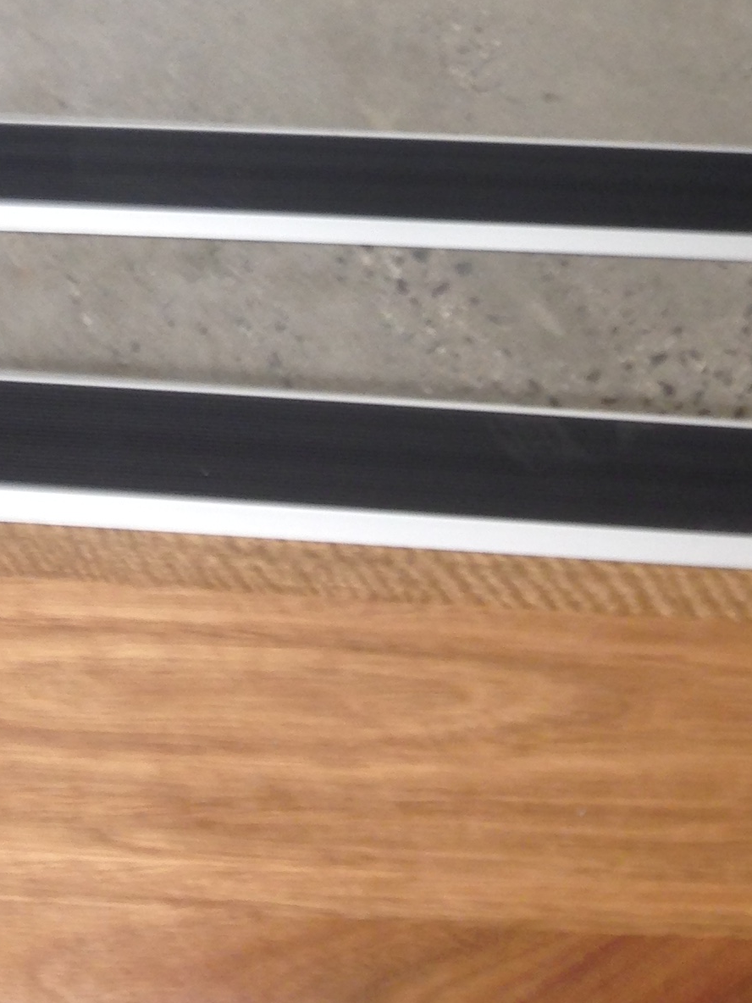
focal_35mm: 91
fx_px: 2636
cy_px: -261
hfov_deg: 15.7
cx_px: -111
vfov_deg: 20.0
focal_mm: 4.12
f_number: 2.4
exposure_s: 1/20
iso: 50
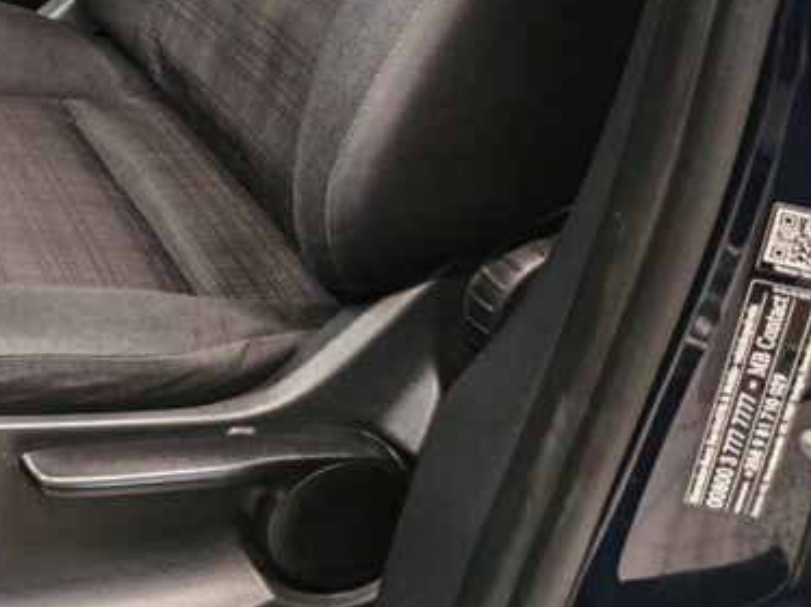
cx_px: -271
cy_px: -186
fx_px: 1475
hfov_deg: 25.9
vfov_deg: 21.1
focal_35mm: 63
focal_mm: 5.4
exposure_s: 1/50
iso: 250
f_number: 1.6
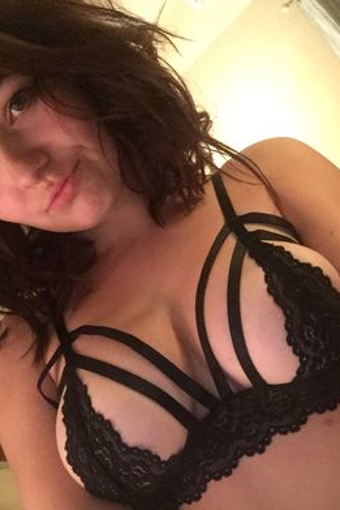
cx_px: 168
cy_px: 256
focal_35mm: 33
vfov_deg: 57.2
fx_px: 467
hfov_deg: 40.0
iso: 1000
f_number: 2.2
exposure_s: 1/15
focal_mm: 2.65
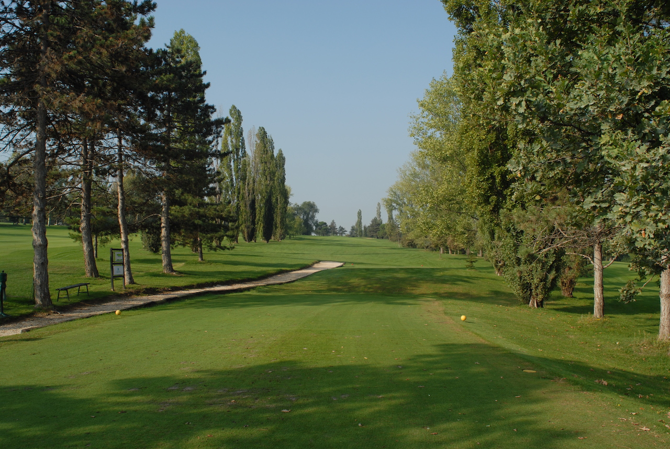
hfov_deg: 61.9
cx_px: 335
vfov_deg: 43.7
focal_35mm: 30
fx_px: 559
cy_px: 224
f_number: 8
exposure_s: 1/160
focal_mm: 20
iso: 100
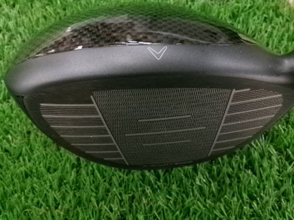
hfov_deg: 63.4
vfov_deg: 49.7
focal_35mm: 28
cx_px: 147
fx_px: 238
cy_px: 110
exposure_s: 1/34
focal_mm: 5.1
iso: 800
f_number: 3.9
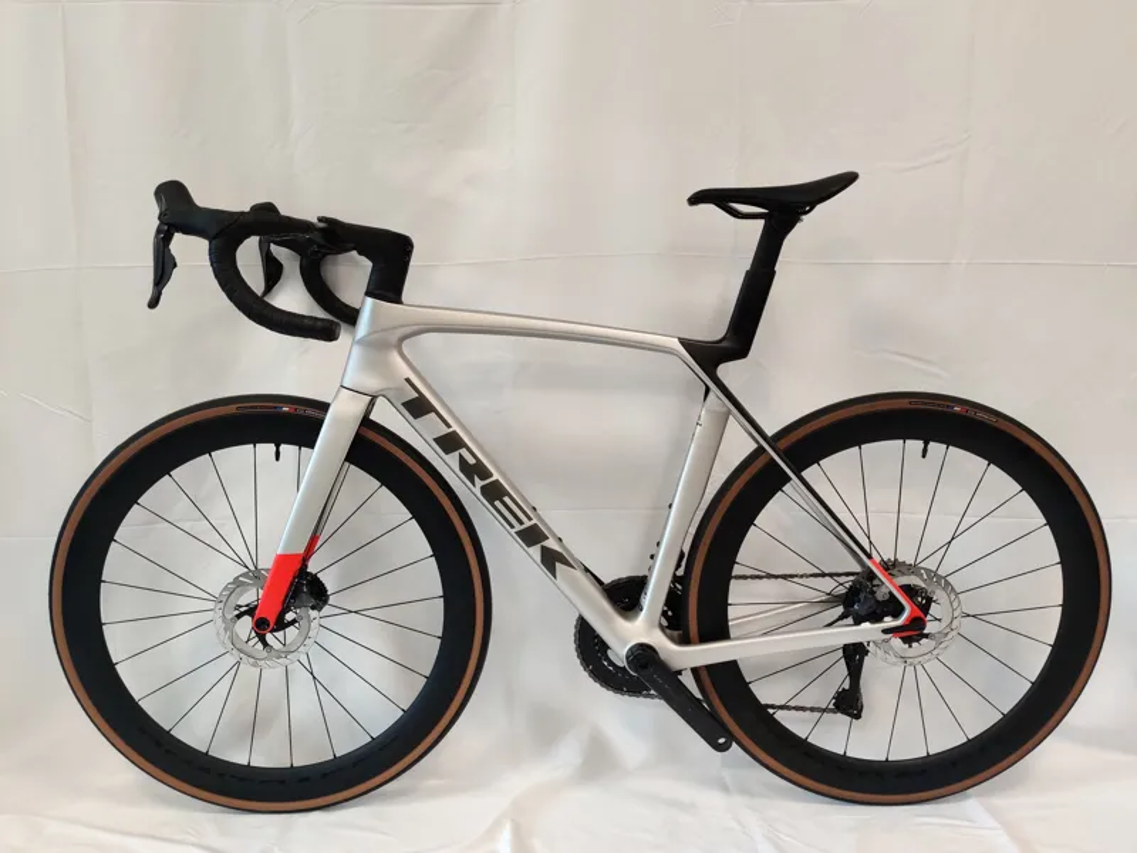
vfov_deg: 51.4
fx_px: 887
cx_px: 568
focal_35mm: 27
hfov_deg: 65.3
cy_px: 426
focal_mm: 4.75
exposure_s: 1/50
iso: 500
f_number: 1.65
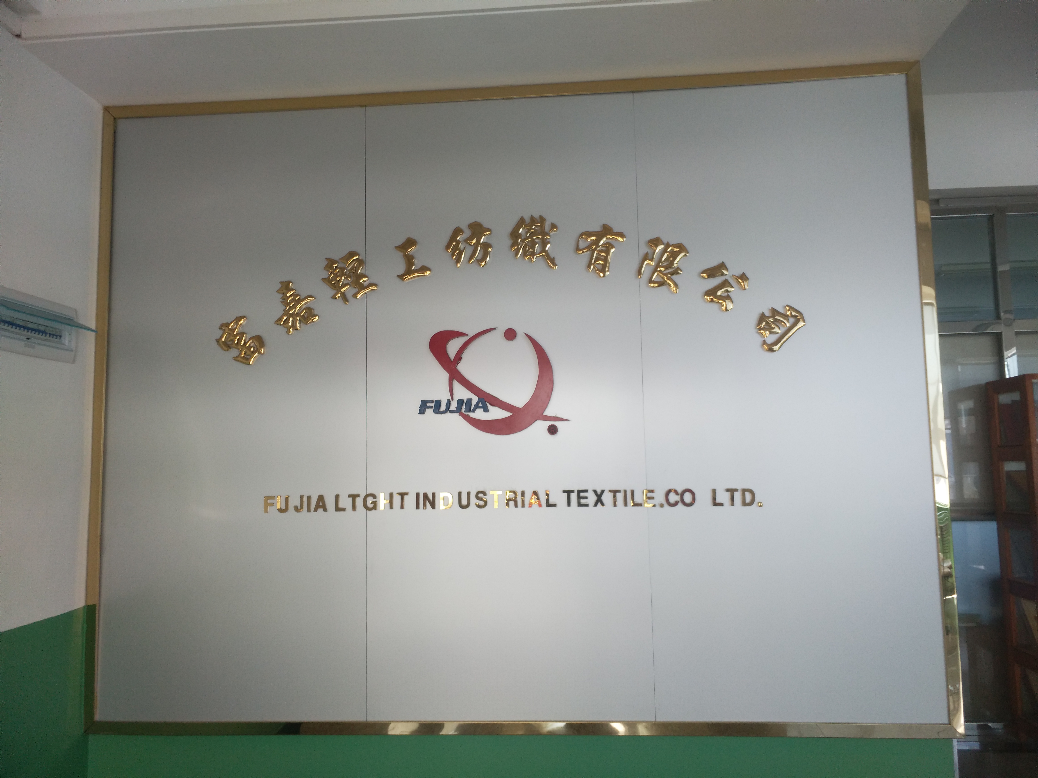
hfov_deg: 76.4
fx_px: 660
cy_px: 389
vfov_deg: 61.1
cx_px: 519
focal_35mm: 22
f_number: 2
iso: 85
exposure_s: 1/50
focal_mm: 3.79
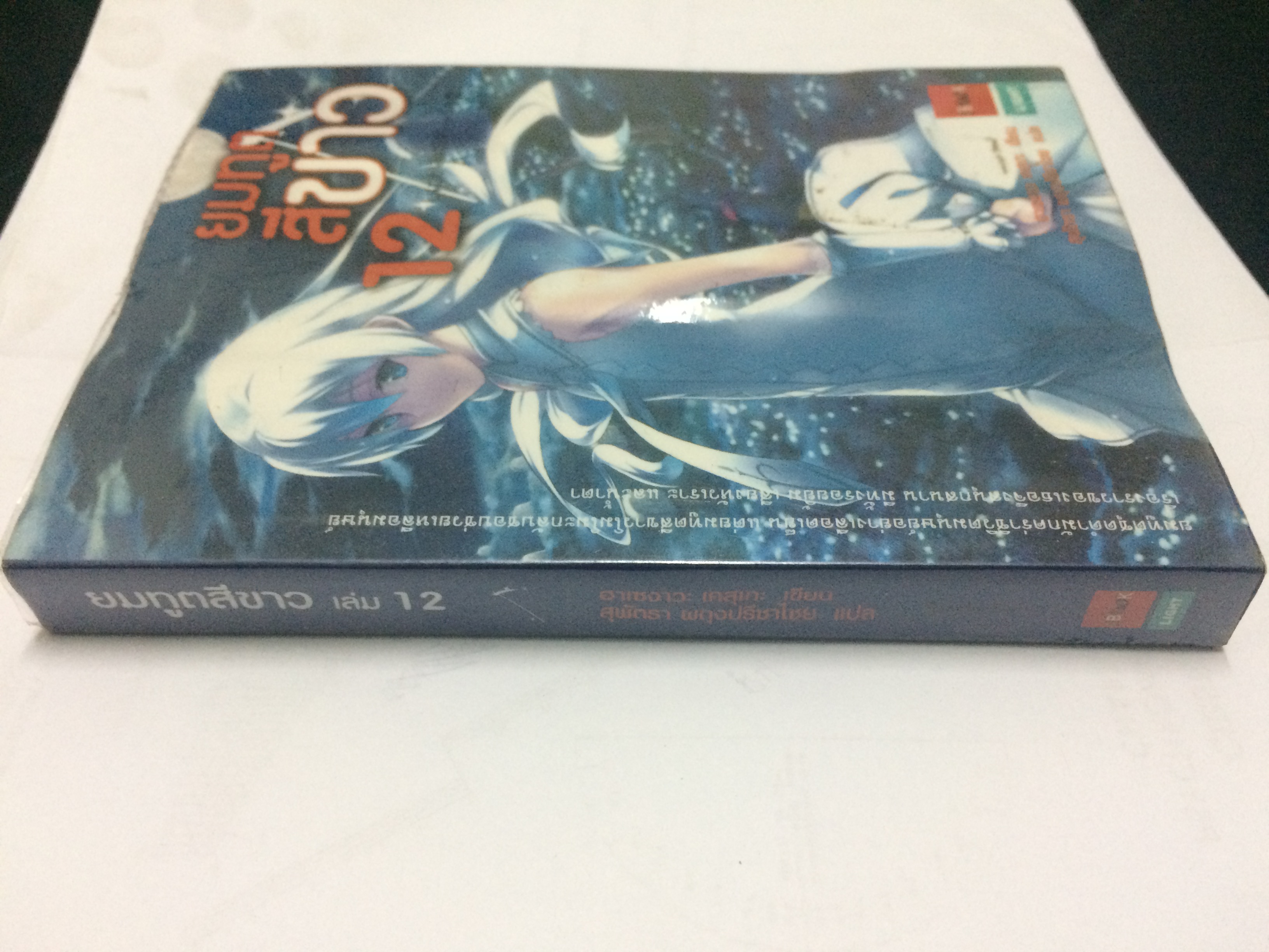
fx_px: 1063
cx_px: 634
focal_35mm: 29
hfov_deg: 61.7
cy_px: 476
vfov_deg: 48.2
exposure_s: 1/20
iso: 250
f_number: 2.2
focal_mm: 4.15
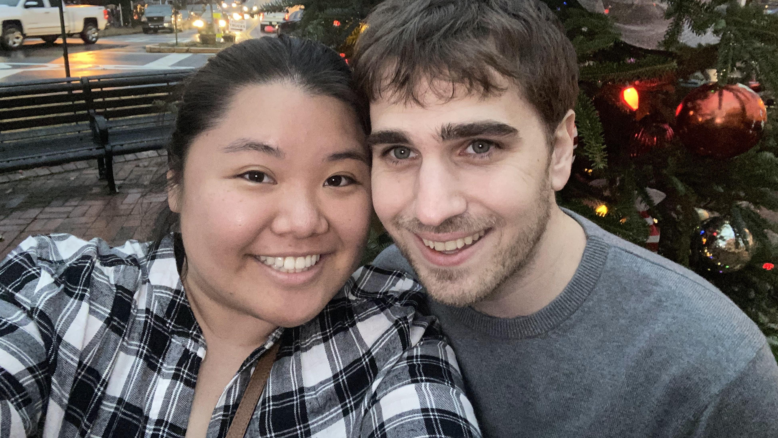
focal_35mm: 26
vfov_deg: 44.1
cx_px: 381
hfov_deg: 71.9
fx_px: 536
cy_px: 174
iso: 320
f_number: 2.2
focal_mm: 2.71
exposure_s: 1/30
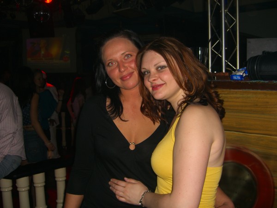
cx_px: 138
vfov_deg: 37.7
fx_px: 304
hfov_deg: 49.0
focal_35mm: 38
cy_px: 104
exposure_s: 1/60
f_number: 2.8
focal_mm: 7.9
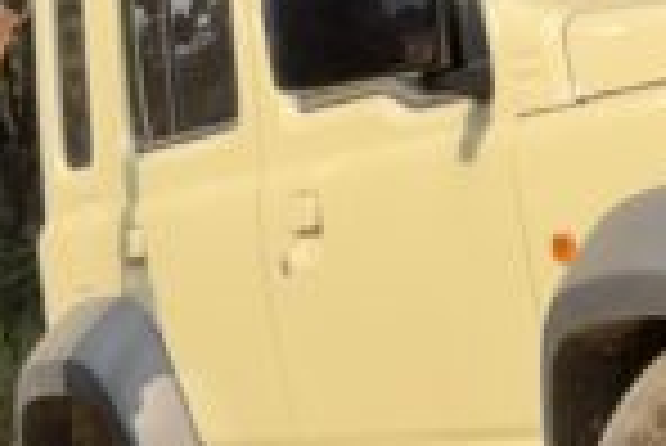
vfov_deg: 5.3
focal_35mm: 259
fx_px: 4796
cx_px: 756
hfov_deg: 7.9
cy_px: -27
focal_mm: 6.76
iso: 80
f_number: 1.78
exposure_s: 1/2208
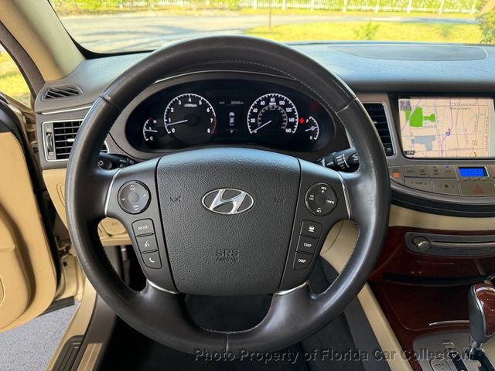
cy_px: 186
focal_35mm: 24
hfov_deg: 71.6
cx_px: 248
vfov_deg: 56.8
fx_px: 343
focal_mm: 6.76
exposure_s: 1/239
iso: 200
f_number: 1.78
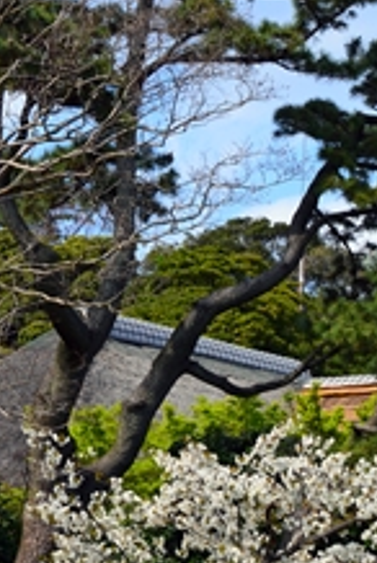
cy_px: 602
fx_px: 2411
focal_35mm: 154
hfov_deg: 8.8
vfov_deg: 13.1
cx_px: 496
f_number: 10
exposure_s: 1/400
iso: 400
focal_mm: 42
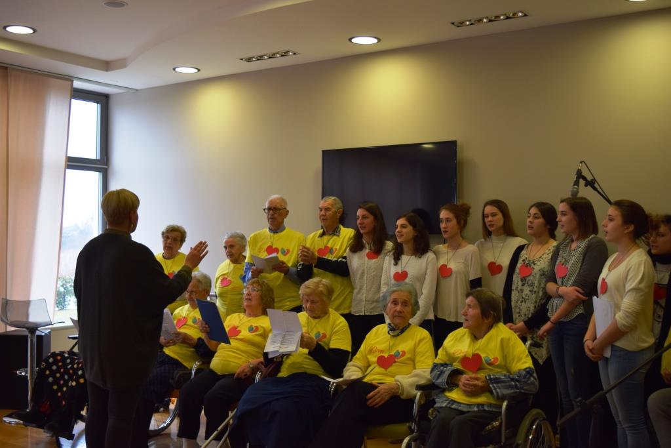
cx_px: 336
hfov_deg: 47.9
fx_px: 755
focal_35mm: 40
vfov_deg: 33.0
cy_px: 224
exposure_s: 1/100
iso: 400
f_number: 5
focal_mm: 27
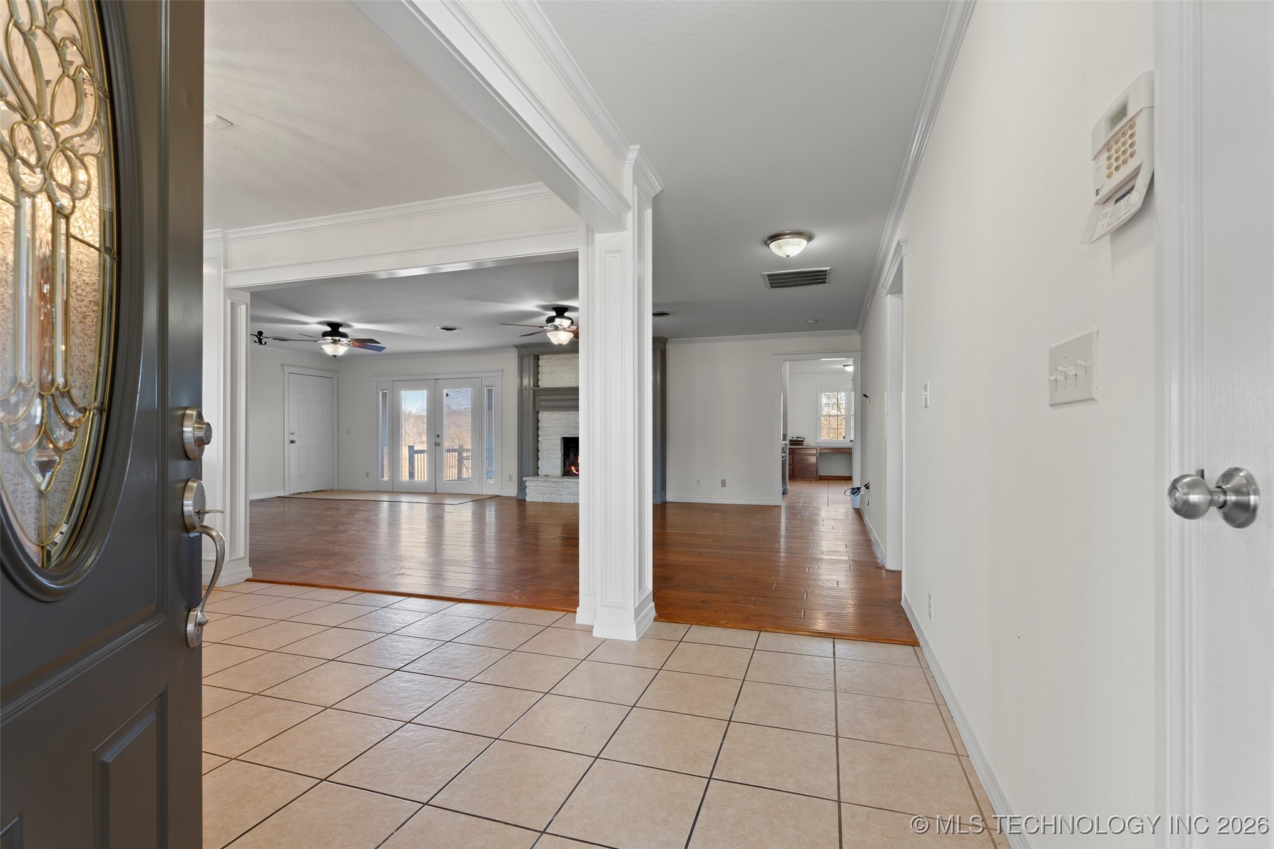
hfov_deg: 96.7
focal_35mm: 16
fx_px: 566
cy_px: 424
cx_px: 637
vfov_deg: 73.7
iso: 160
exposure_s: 1/3
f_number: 8
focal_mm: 16
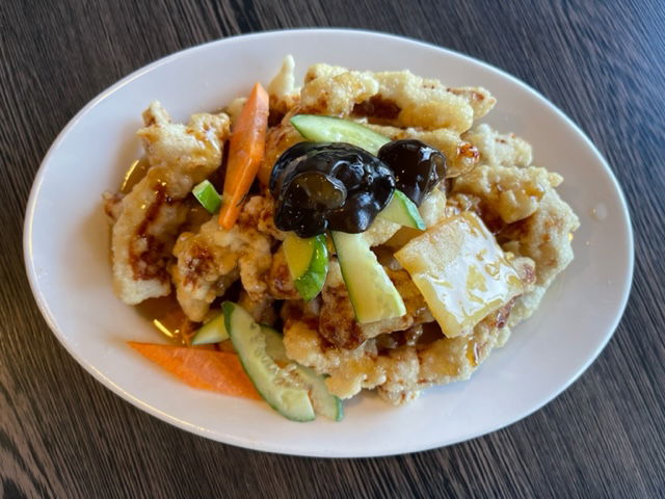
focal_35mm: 26
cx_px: 332
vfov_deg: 53.1
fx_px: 499
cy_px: 250
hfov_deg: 67.3
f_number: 1.6
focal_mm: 5.1
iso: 100
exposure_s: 1/120
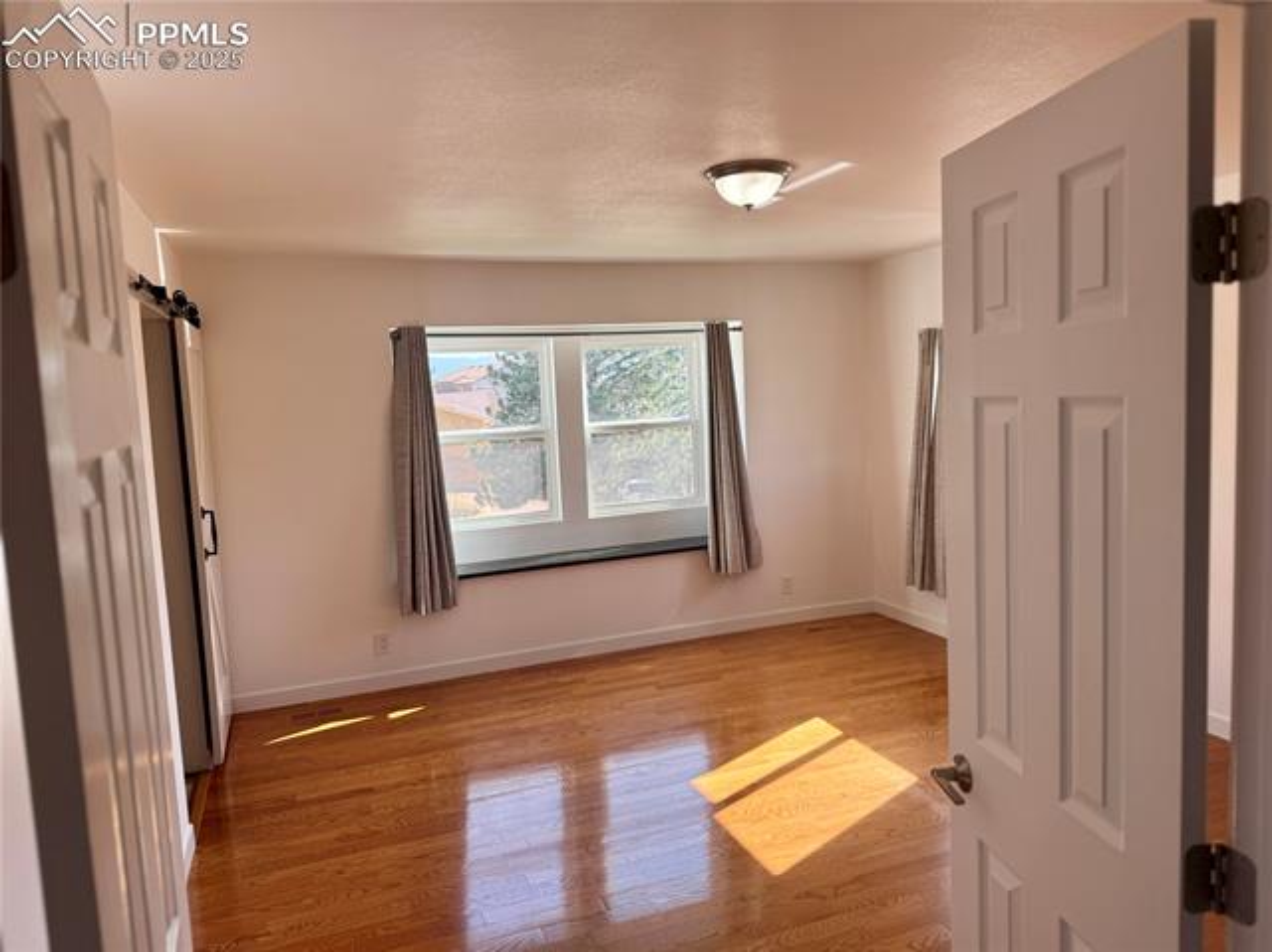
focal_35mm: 24
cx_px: 636
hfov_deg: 71.6
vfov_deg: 56.8
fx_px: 881
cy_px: 476
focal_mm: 6.76
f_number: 1.78
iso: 64
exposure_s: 1/230
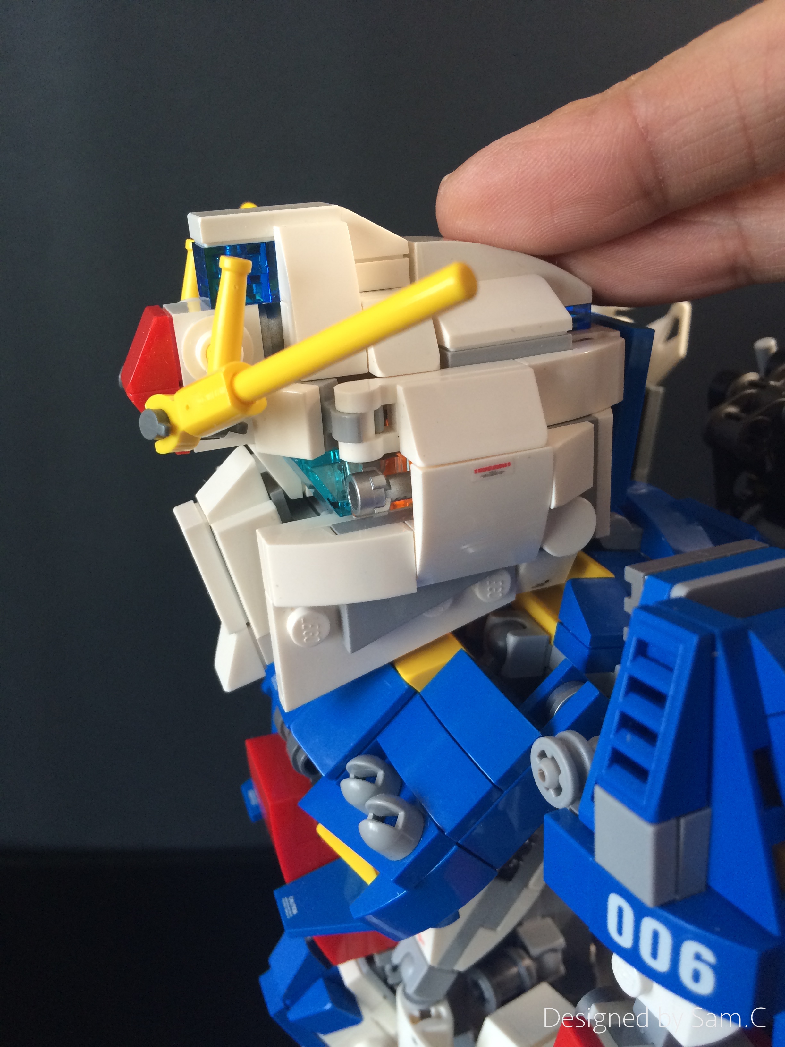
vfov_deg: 61.7
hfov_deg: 48.2
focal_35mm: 29
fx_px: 877
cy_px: 524
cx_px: 392
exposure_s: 1/33
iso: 64
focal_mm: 4.15
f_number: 2.2
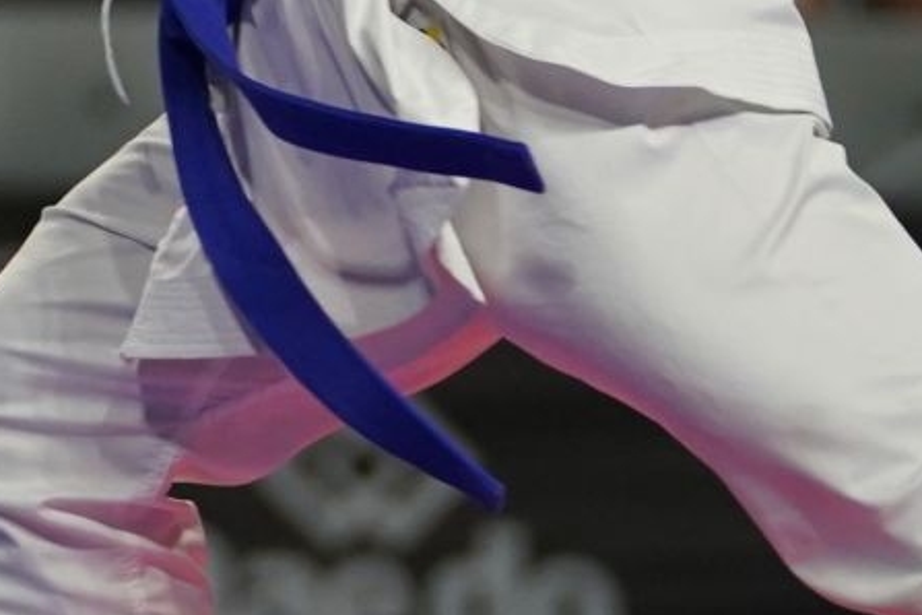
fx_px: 23509
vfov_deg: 1.5
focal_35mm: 918
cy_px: -417
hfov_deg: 2.2
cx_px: -235
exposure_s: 1/1000
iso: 1250
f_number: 2.8
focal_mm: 152
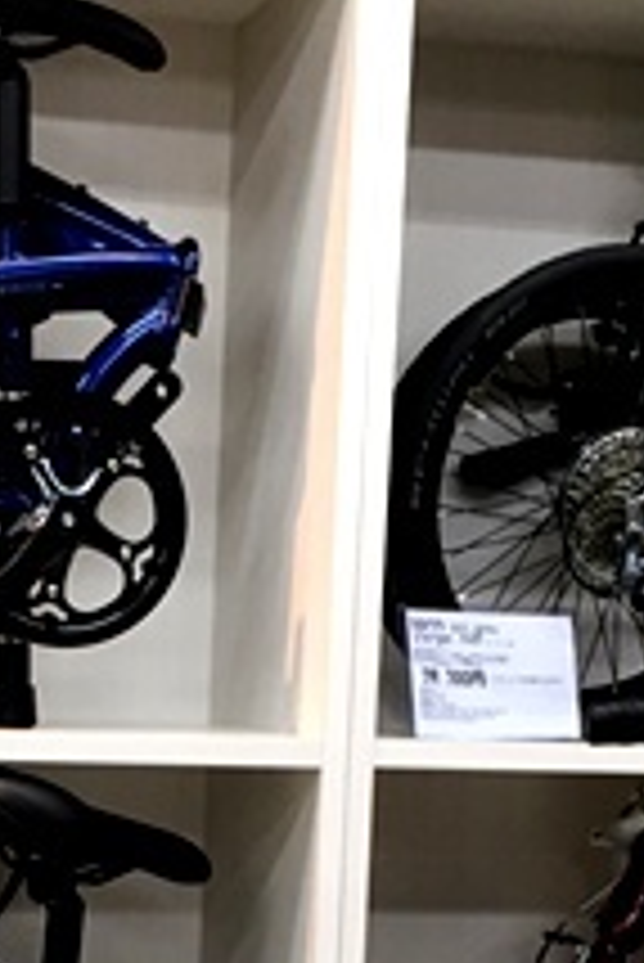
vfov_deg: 21.4
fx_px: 2411
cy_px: 1076
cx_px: 135
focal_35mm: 90
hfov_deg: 15.1
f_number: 2.2
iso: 50
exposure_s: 1/33
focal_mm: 4.15
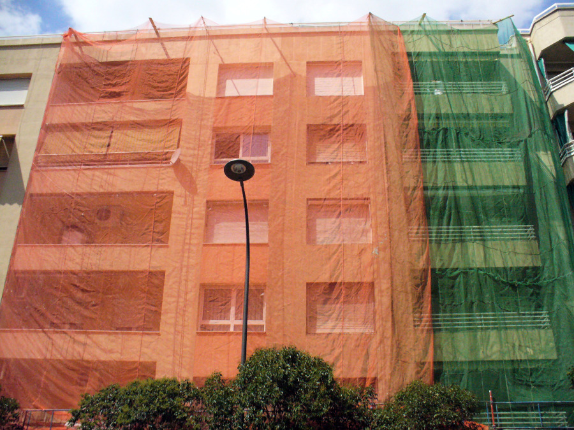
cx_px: 287
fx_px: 614
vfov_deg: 38.7
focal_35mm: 37
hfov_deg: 50.1
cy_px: 215
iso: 400
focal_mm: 6.1
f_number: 5.6
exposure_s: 1/2000
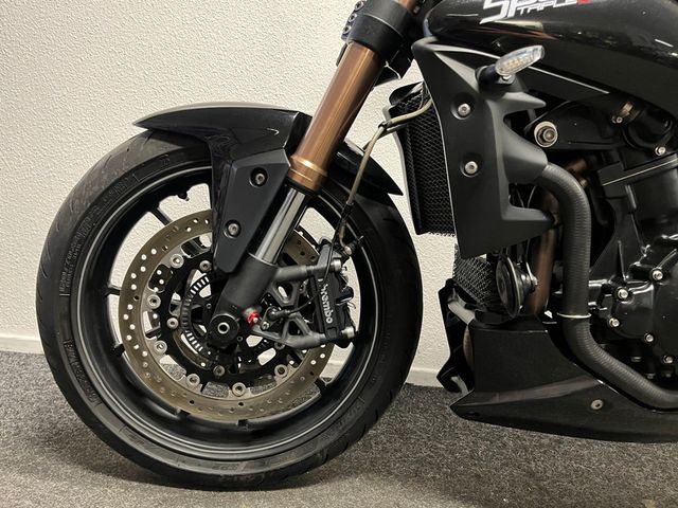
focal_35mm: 26
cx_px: 339
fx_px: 509
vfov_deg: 53.1
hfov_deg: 67.3
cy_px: 254
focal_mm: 5.1
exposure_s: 1/33
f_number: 1.6
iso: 500
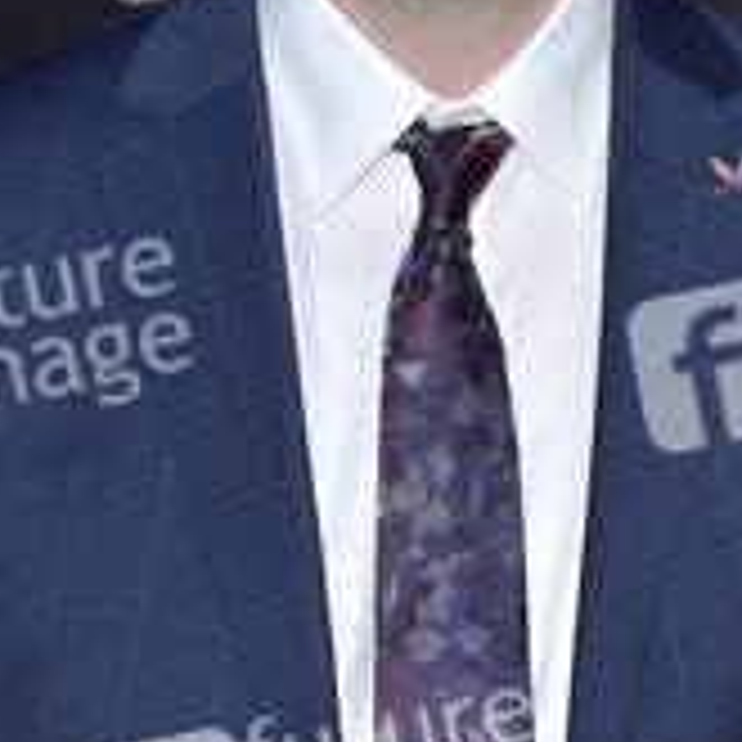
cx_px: 452
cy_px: 121
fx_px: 6087
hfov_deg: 7.0
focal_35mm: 251
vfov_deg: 7.0
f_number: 7.1
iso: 320
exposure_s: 1/250
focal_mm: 122
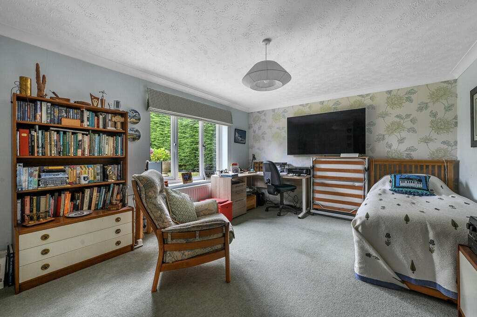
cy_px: 158
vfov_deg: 81.1
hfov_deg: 104.3
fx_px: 185
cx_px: 238
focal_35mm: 14
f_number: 8
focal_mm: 14
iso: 400
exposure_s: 1
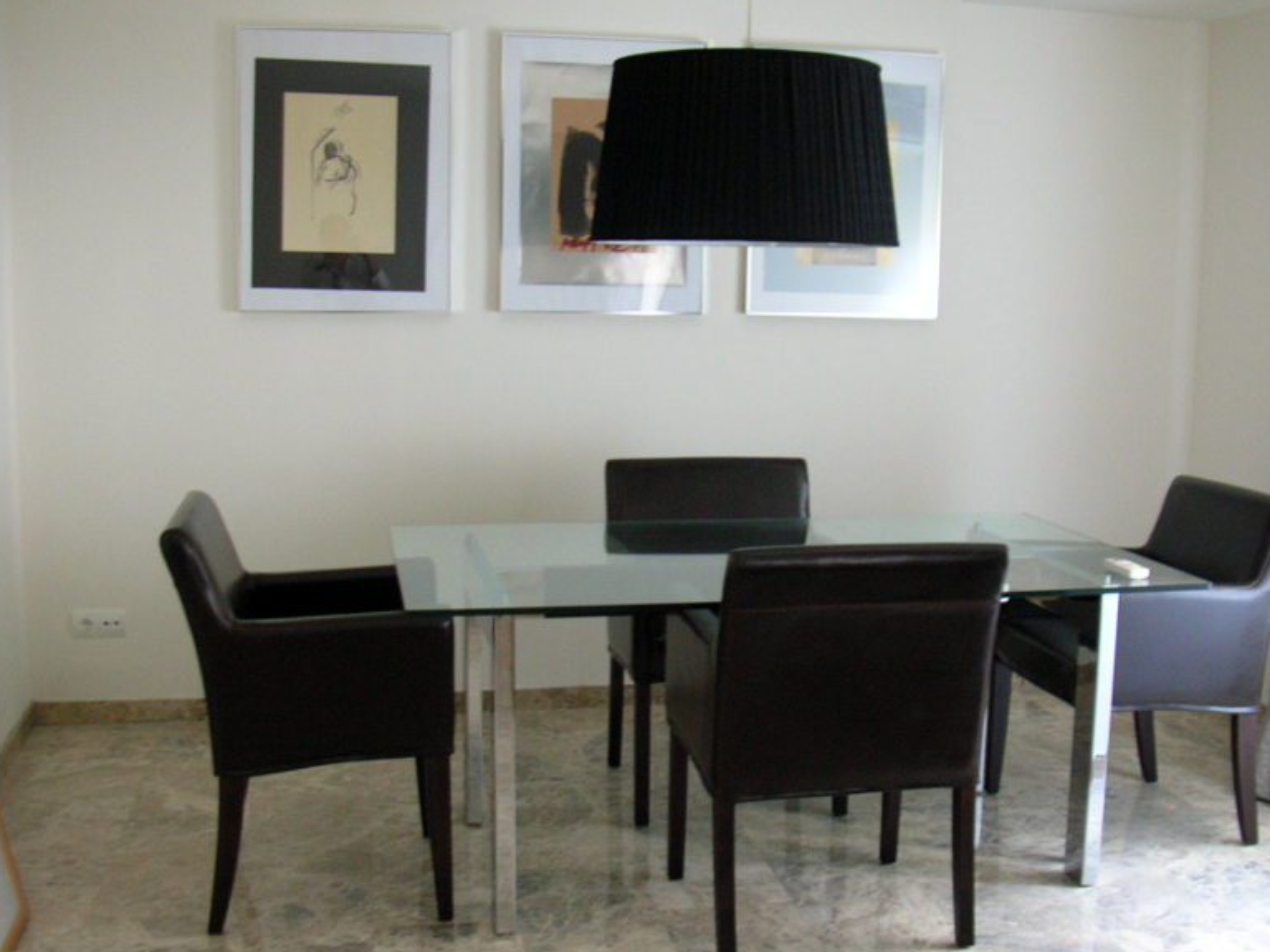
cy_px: 462
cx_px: 711
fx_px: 1504
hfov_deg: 45.7
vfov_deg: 35.1
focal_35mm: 41
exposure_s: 1/6.1
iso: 99
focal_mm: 5.8
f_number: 2.8
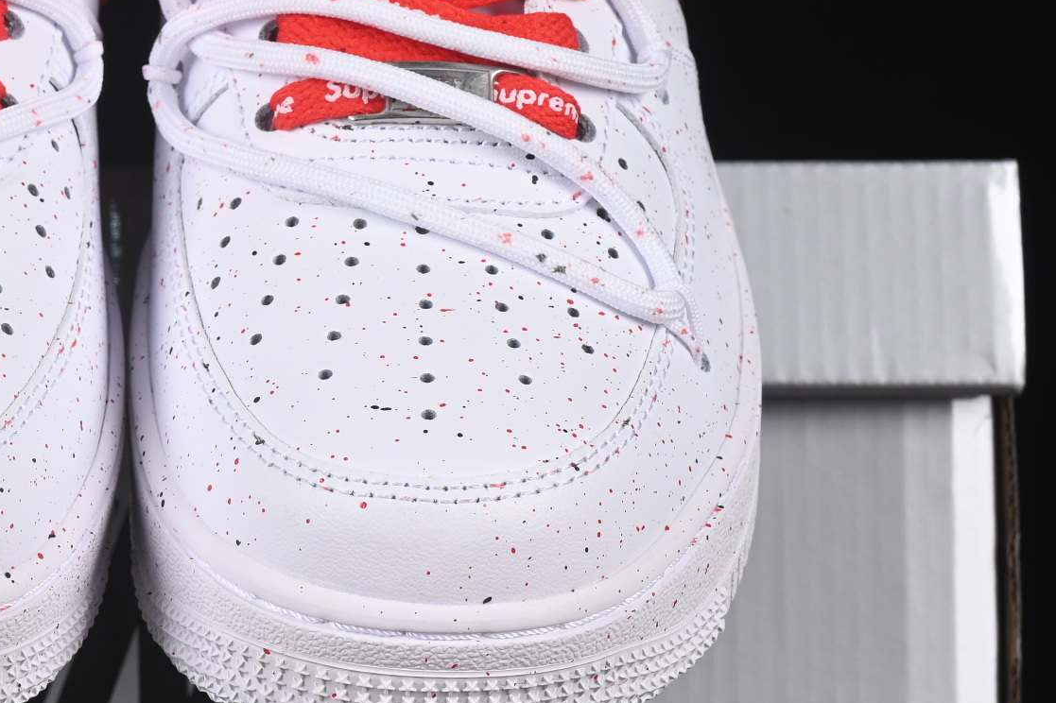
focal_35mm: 187
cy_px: 202
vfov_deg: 7.3
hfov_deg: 10.9
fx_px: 5483
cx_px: 97
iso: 160
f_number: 8
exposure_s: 1/100
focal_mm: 50
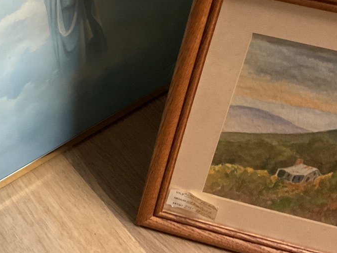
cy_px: 22
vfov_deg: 22.0
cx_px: 46
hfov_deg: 28.9
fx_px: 633
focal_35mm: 65
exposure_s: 1/60
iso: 200
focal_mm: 3
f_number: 1.8
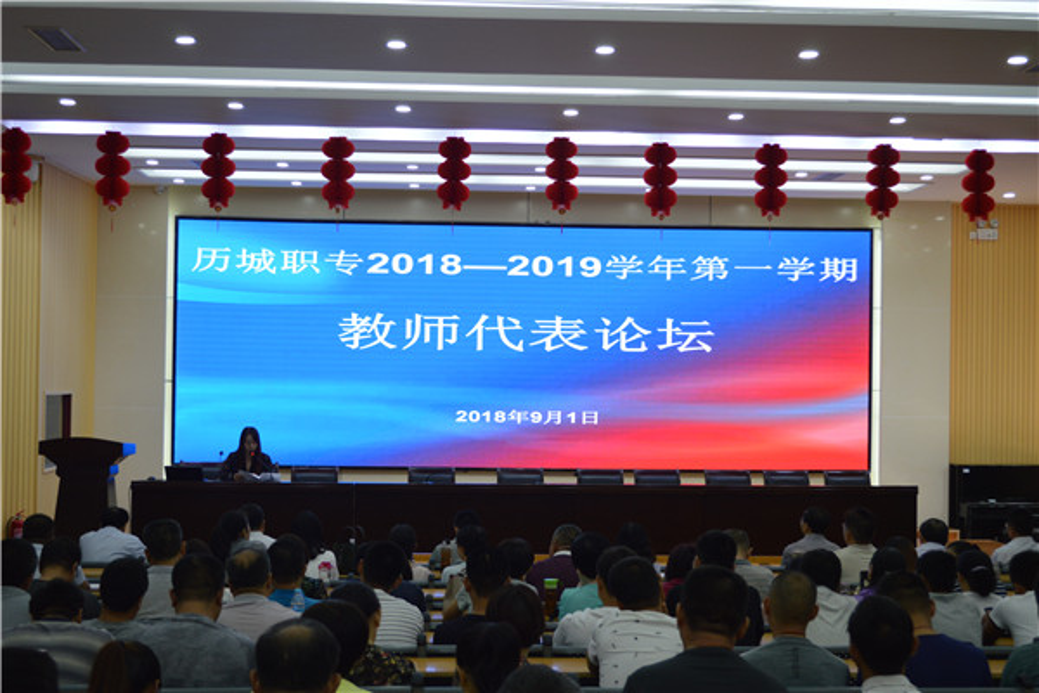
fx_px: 1515
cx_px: 520
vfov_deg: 25.8
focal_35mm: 52
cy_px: 346
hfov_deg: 37.9
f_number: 5
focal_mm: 35
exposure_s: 1/50
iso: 400
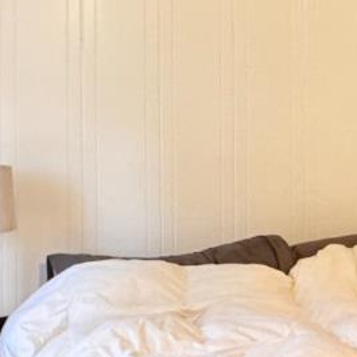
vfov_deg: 24.6
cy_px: 154
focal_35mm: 70
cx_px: 210
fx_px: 817
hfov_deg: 24.6
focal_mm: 2.22
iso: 320
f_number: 2.2
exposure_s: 1/60
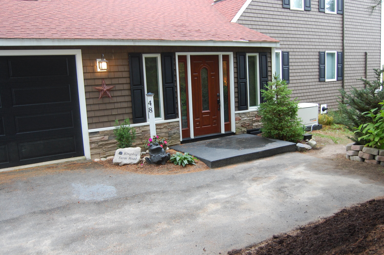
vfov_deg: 43.5
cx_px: 192
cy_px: 128
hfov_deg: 62.0
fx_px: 320
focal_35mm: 30
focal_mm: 20
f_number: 4
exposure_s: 1/60
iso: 400
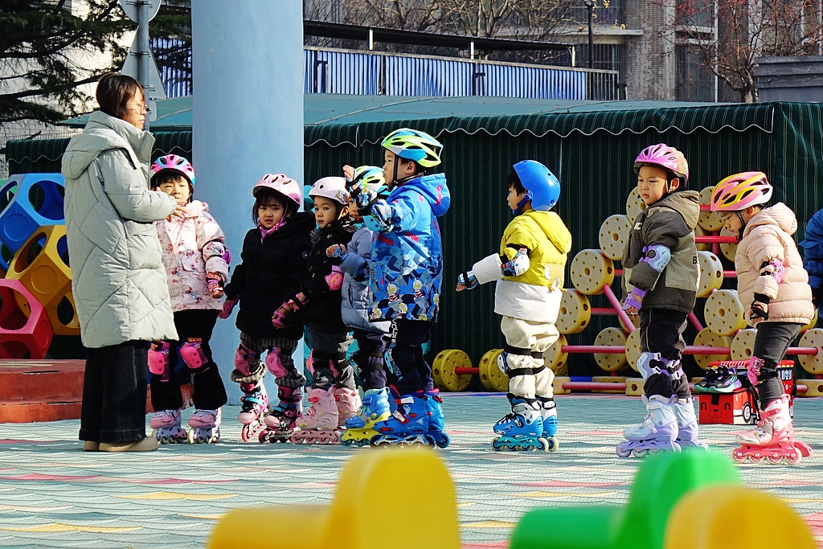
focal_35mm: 139
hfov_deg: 14.8
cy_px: 274
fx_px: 3178
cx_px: 412
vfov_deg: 9.9
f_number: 4
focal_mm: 51
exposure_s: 1/500
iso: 125
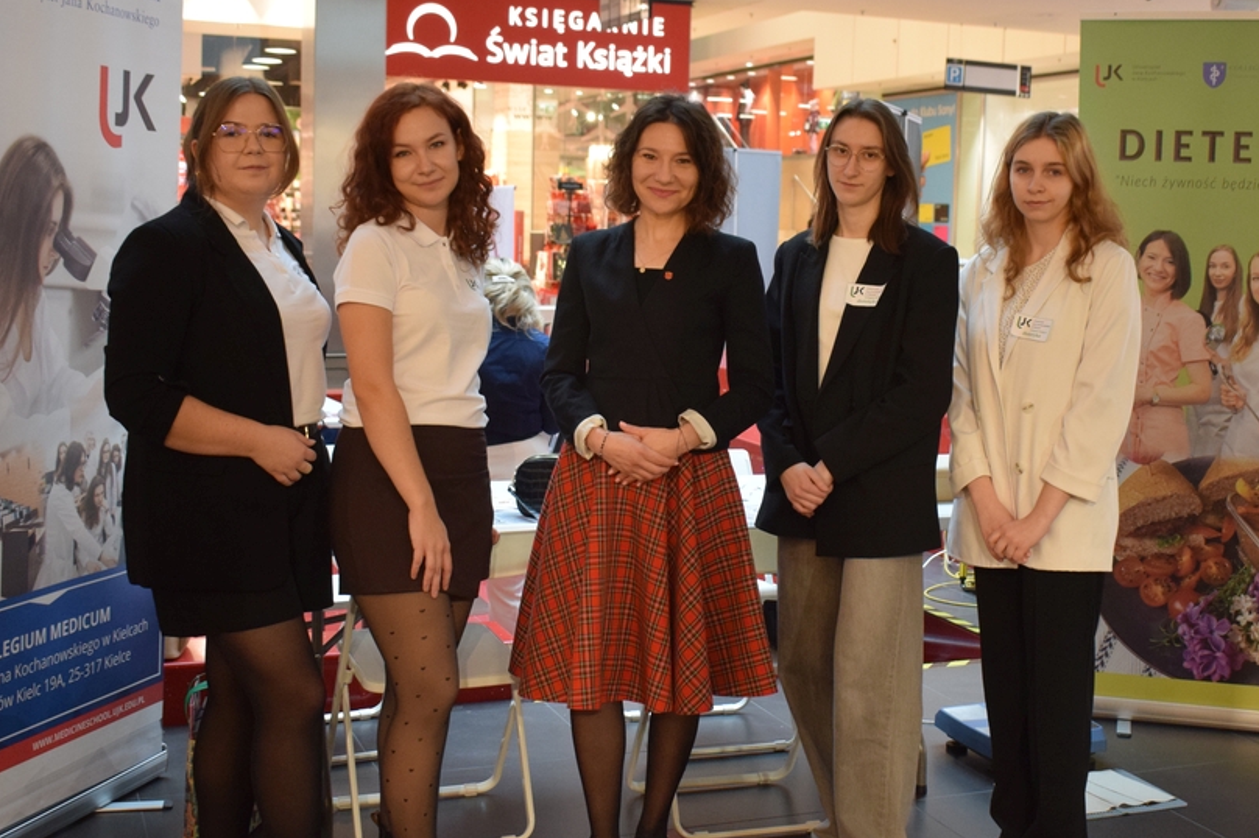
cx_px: 735
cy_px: 419
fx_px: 1703
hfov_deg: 40.5
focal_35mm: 49
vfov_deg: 27.7
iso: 1400
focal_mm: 23
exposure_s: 1/60
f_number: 3.8
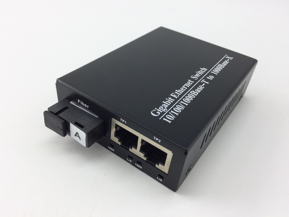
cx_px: 144
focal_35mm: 29
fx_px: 242
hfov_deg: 61.7
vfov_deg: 48.2
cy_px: 108
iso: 32
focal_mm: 4.15
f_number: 2.2
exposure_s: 1/238
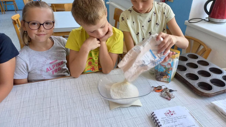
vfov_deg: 41.0
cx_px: 115
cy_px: 43
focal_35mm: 28
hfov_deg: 67.9
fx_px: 168
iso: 250
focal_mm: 4.65
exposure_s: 1/50
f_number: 1.8
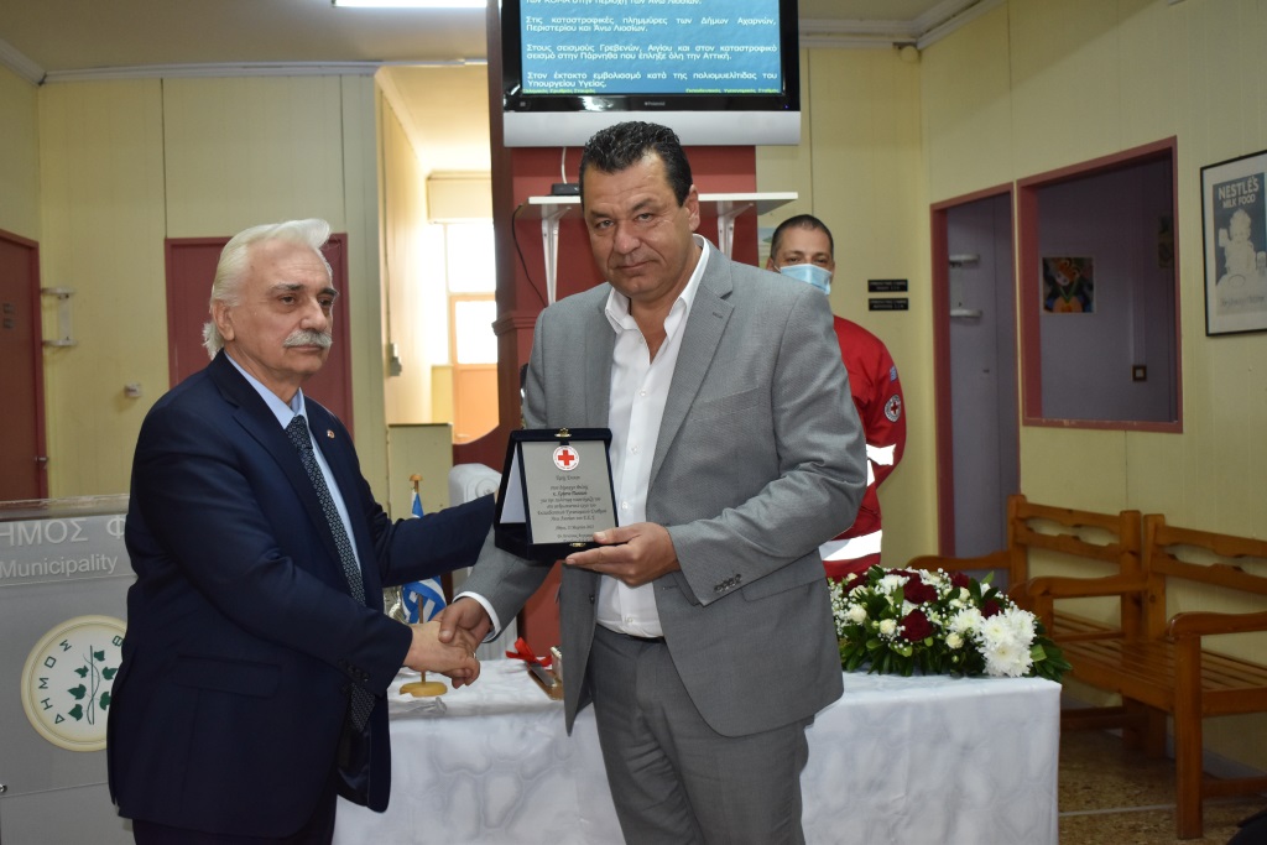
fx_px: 1637
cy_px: 422
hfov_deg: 42.3
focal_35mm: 46
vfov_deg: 29.0
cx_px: 634
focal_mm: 31
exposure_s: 1/125
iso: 1000
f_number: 4.2
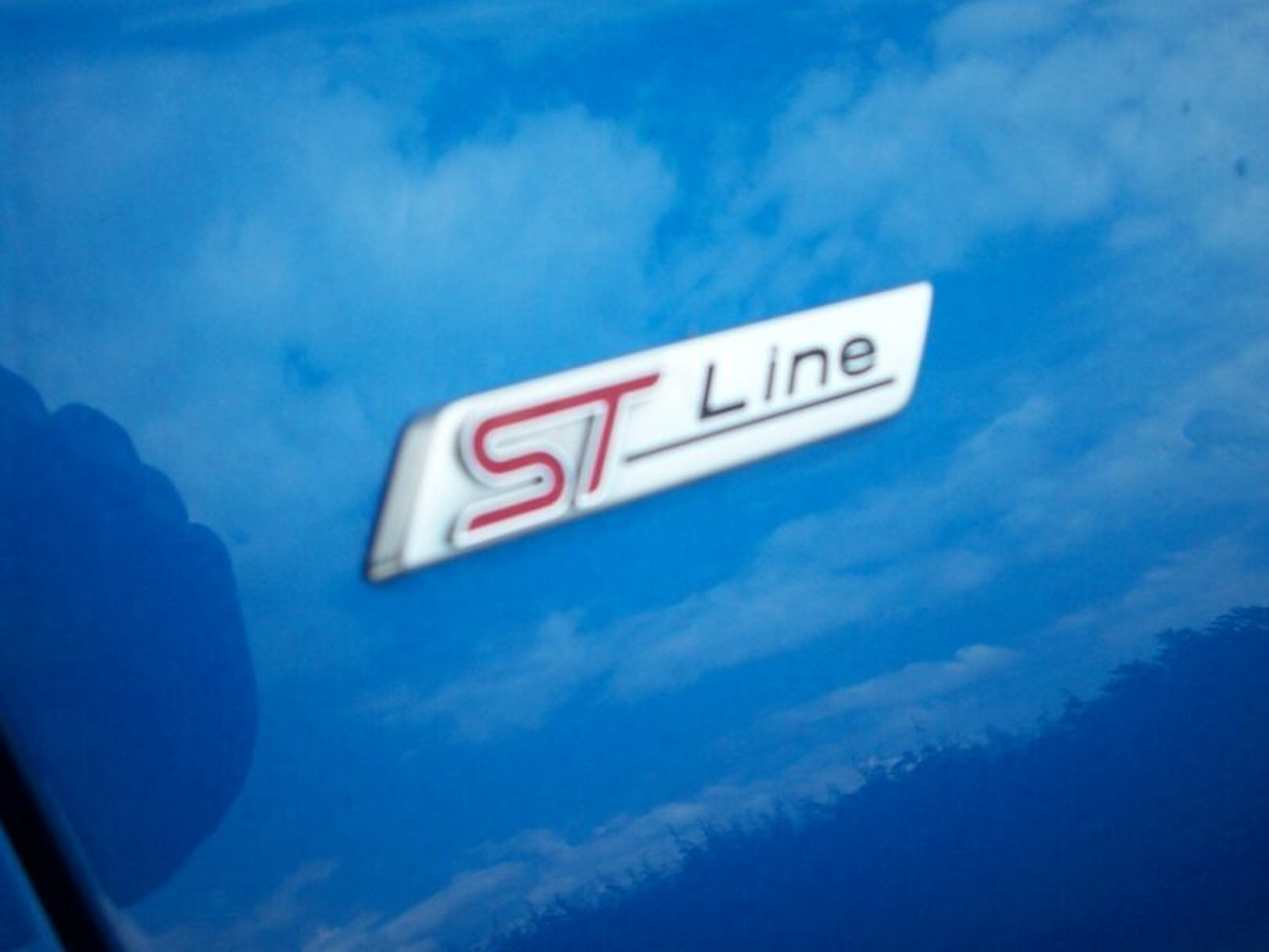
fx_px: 1356
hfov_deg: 50.1
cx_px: 634
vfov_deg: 38.7
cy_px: 476
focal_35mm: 37
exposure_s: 1/281
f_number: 2.8
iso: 80
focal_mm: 6.2
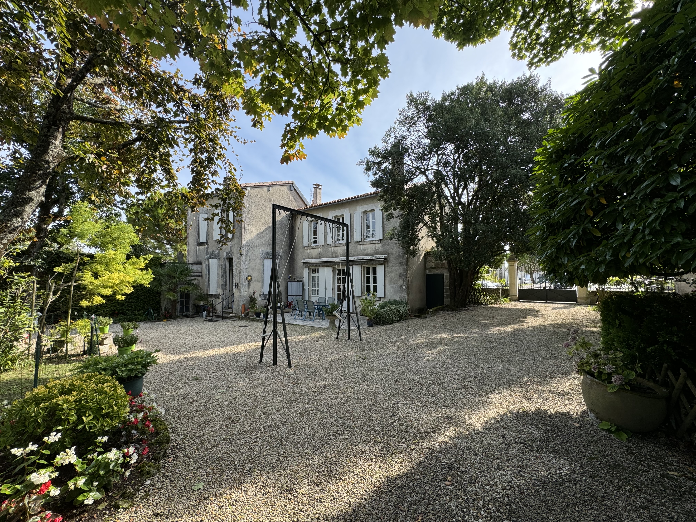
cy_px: 261
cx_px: 348
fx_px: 281
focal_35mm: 14
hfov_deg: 102.1
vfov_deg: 85.7
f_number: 2.2
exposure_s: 1/394
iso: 40
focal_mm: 2.22
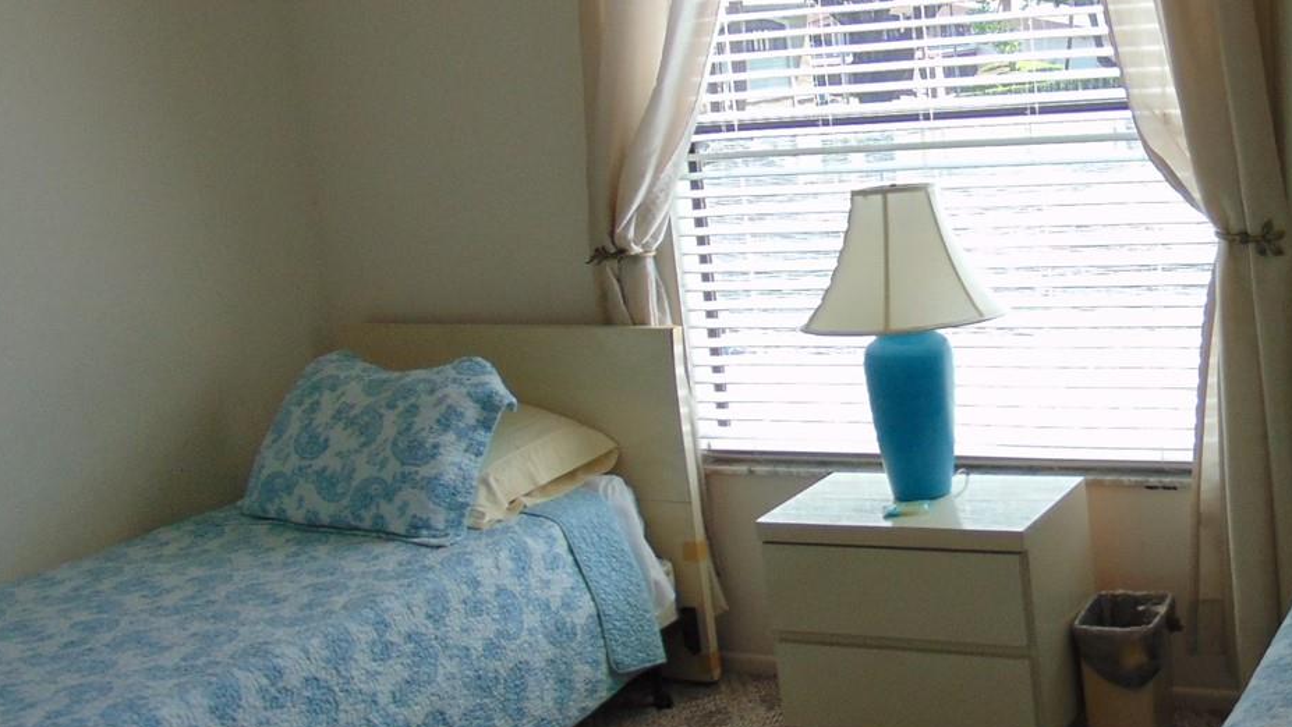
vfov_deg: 25.4
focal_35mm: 47
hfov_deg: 41.7
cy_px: 312
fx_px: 1611
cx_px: 1041
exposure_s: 1/200
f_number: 3
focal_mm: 4.5
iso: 80
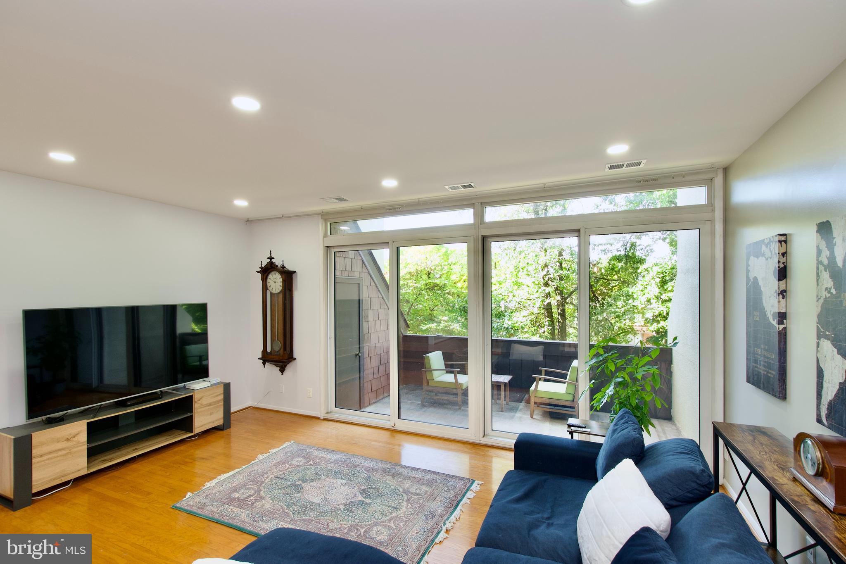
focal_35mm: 15
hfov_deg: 100.4
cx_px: 423
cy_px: 282
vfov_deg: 77.3
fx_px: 352
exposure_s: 1/20
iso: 320
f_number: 7.1
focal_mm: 10
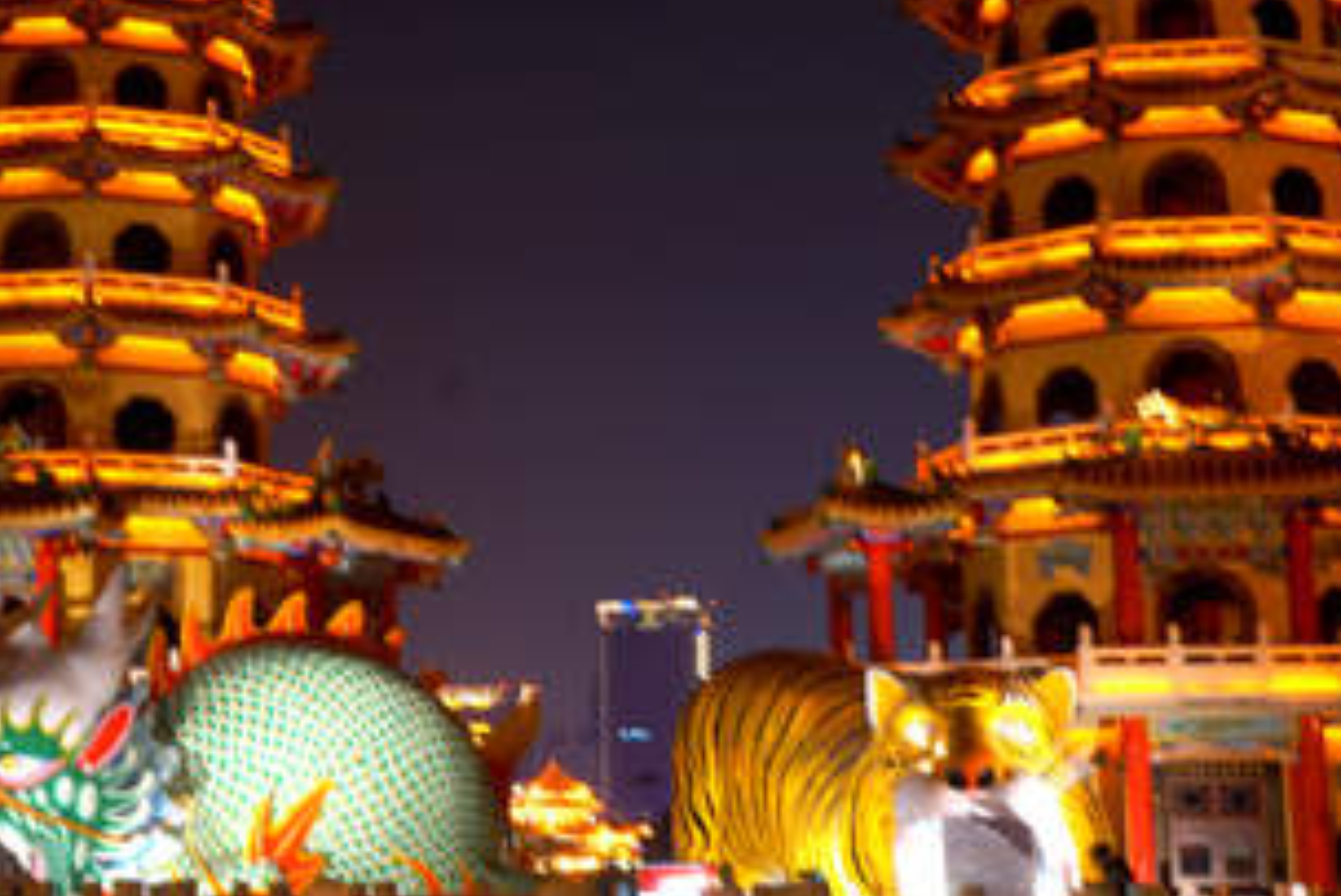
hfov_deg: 26.0
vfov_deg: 17.7
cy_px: 247
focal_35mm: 77
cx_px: 331
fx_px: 2869
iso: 50
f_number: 11
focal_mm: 26
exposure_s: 30
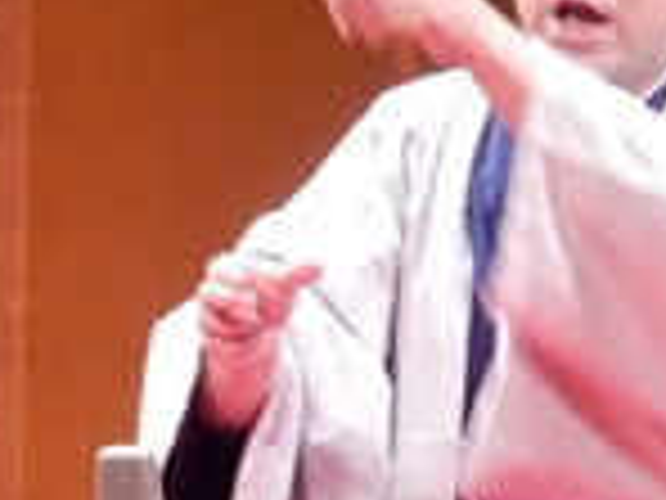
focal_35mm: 819
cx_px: 472
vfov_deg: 1.8
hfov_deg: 2.4
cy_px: 338
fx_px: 15757
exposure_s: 1/20
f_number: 8
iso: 400
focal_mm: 48.4
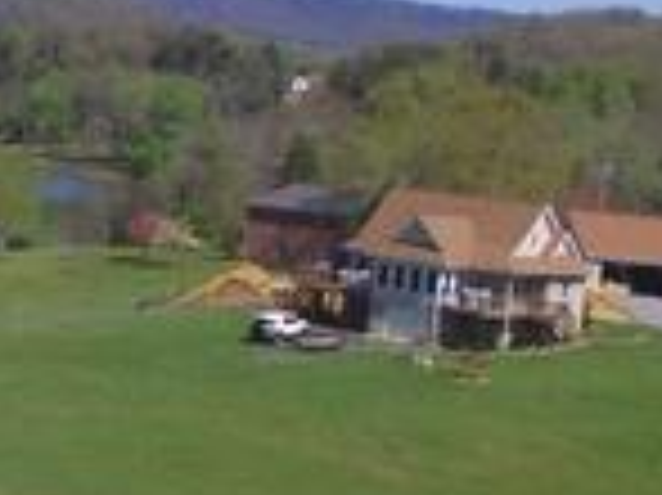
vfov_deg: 12.7
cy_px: 184
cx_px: -326
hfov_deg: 15.7
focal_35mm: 116
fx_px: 2217
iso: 100
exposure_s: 1/1626
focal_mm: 3.61
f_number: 2.8
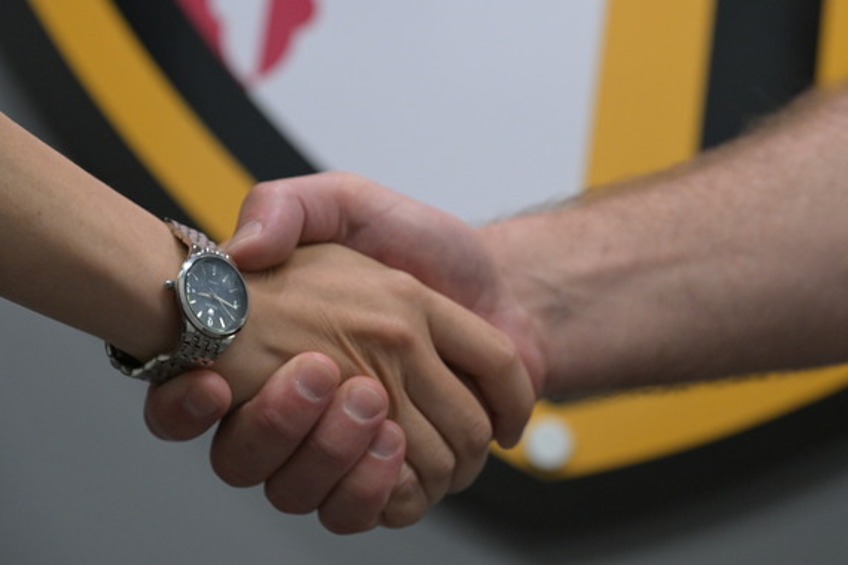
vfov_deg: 15.4
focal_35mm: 89
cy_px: 282
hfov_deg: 22.9
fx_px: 2096
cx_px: 424
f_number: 6.3
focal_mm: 89
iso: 2800
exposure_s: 1/100
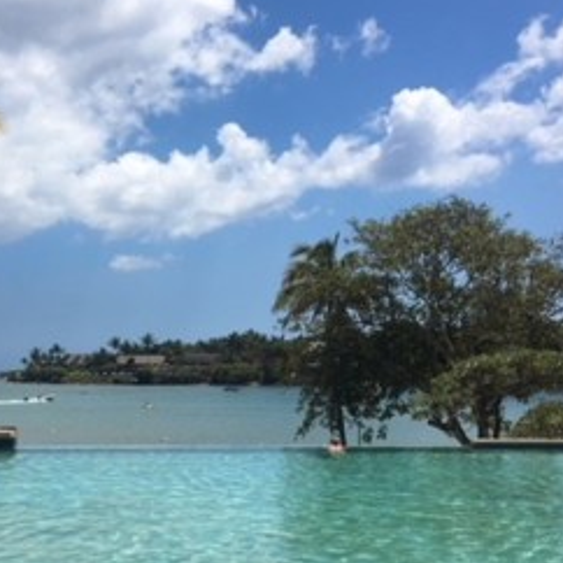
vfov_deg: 32.1
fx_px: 975
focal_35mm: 53
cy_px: 336
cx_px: 195
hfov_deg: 32.0
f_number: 2.2
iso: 25
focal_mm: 4.15
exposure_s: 1/3344
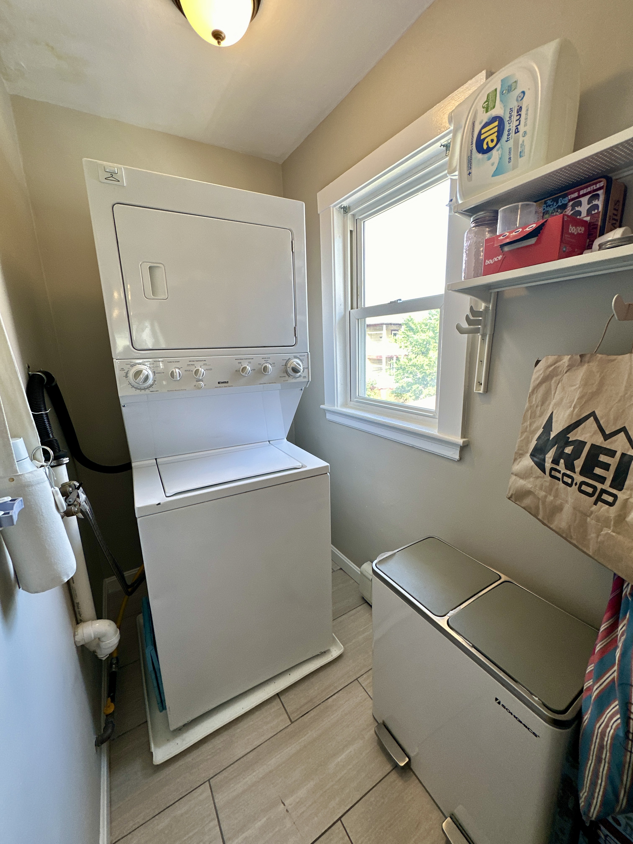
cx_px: 316
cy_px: 422
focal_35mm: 14
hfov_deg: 85.7
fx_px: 341
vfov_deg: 102.1
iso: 100
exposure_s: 1/60
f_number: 2.2
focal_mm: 2.22
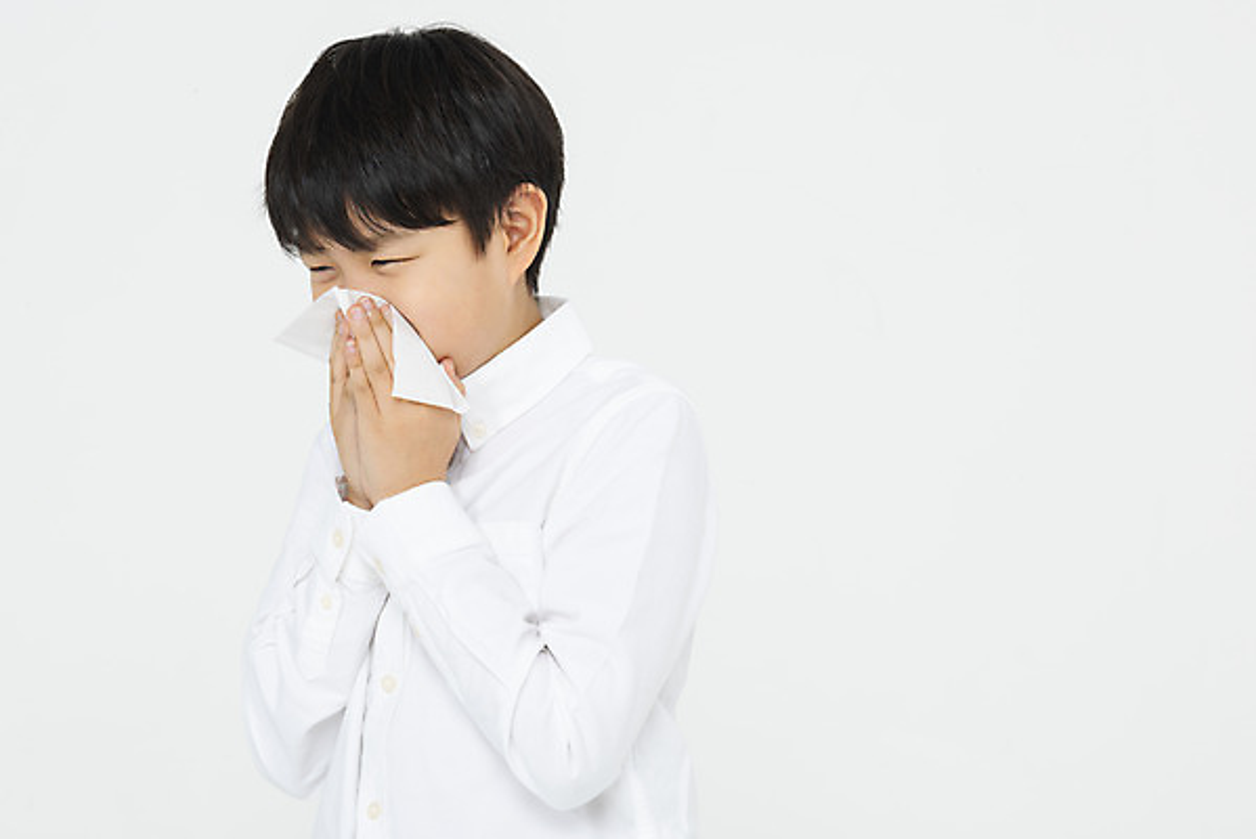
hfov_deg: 13.7
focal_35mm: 150
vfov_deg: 9.2
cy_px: 420
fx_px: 5236
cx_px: 628
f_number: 18
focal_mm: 150
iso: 100
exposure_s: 1/125
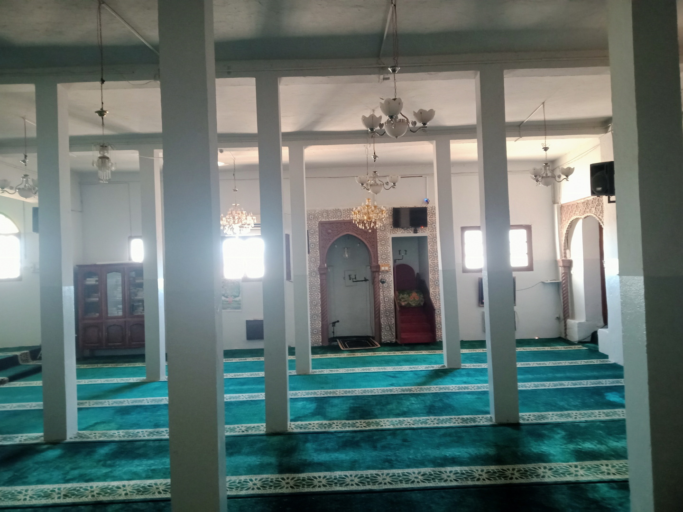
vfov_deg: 49.7
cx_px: 342
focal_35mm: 28
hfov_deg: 63.4
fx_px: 552
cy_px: 256
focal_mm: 3.37
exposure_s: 1/33.3
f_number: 2.2
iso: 913
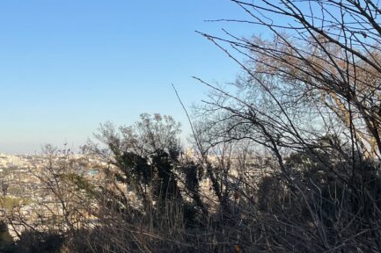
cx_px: -66
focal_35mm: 64
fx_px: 677
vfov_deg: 21.1
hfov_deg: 27.9
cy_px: 87
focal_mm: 4.2
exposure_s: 1/2747
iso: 32
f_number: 1.6
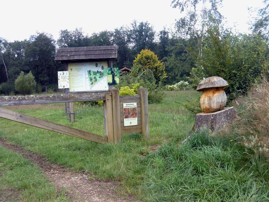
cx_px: 134
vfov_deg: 29.1
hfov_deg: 38.2
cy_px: 101
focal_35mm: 50
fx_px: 389
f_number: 4
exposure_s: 1/160
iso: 80
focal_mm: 8.9
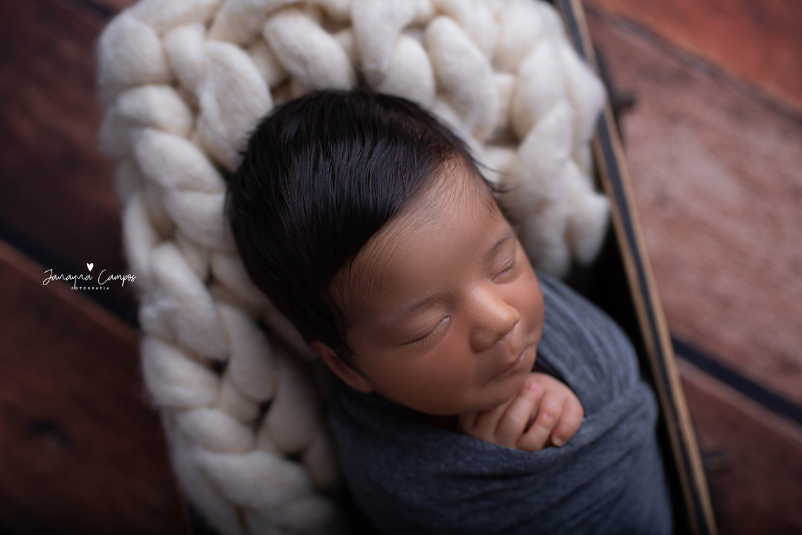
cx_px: 401
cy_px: 268
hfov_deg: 54.4
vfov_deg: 37.9
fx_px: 780
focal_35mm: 35
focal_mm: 35
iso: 50
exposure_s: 1/200
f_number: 2.8
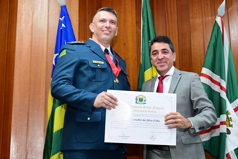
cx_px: 119
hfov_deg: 36.8
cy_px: 80
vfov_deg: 25.1
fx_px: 357
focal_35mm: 54
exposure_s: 1/125
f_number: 4.5
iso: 4000
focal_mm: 36
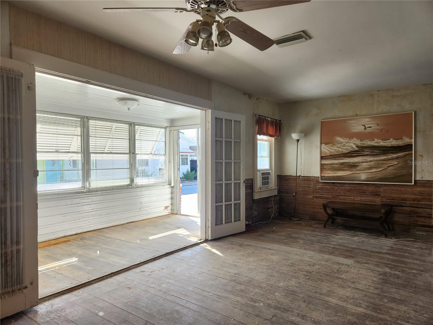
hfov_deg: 73.9
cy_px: 162
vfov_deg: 58.9
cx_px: 216
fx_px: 288
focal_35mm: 23
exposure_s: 1/180
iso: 100
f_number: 1.8
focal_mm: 5.4
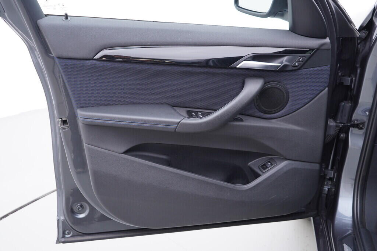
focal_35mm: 36
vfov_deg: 36.9
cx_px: 188
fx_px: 377
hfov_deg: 53.1
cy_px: 126
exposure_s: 1/40
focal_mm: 24
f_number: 2.8
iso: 160
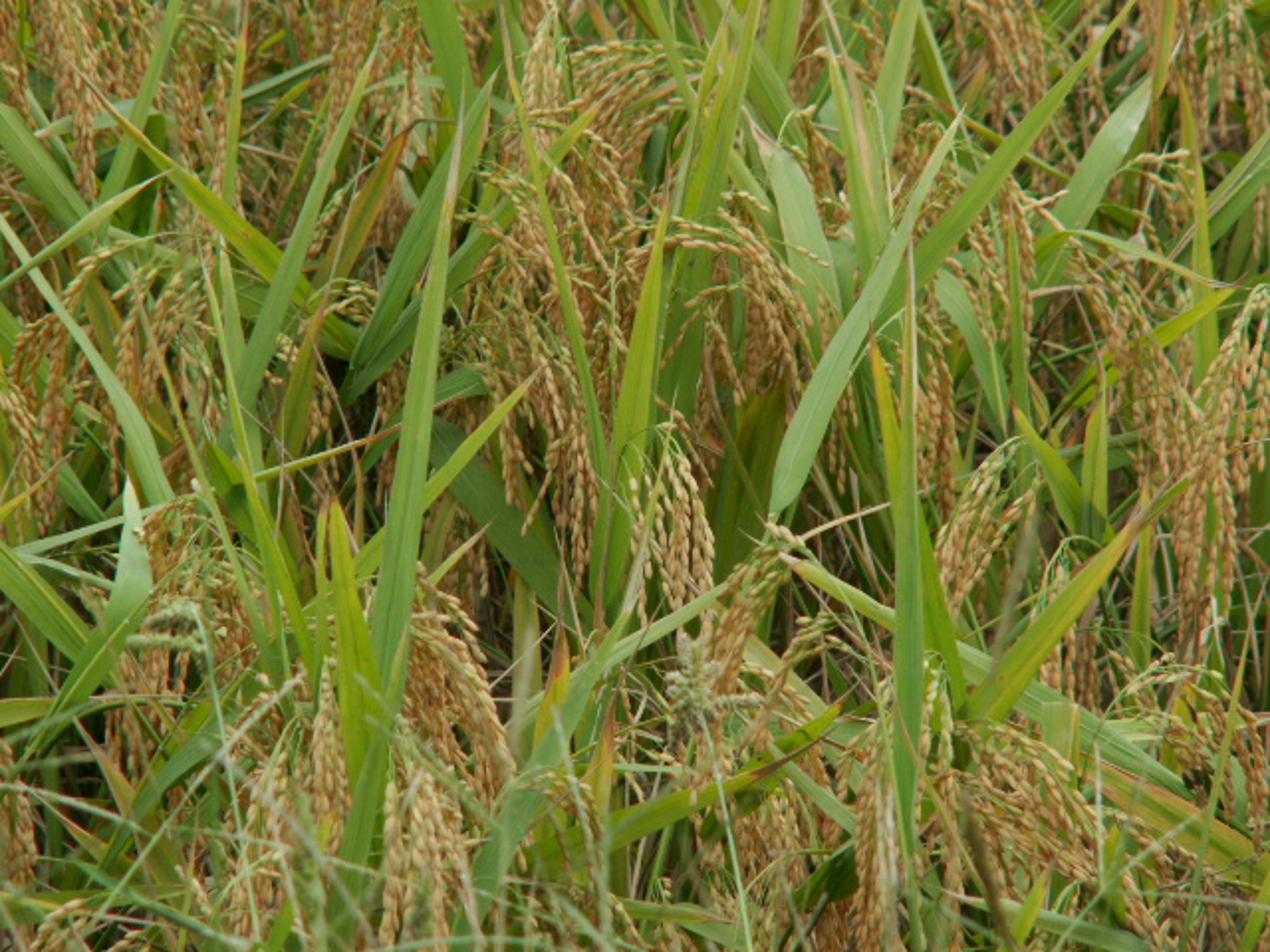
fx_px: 9209
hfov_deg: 7.9
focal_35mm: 251
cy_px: 476
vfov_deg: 5.9
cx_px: 635
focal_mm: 41.14
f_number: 4
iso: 50
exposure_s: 1/100
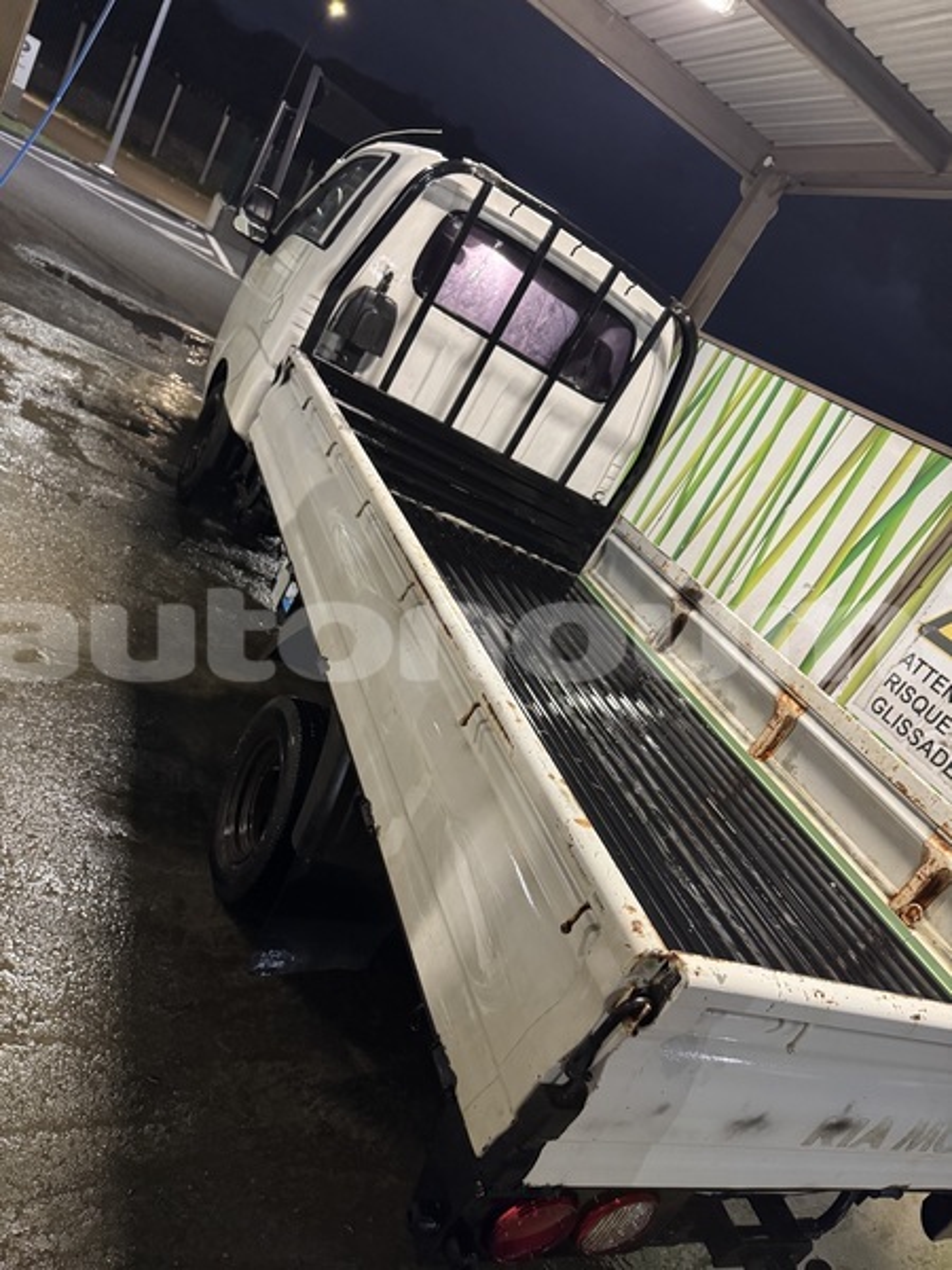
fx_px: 880
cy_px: 635
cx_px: 476
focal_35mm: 24
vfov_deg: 71.6
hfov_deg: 56.8
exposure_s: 1/50
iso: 800
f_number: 1.78
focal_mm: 6.76
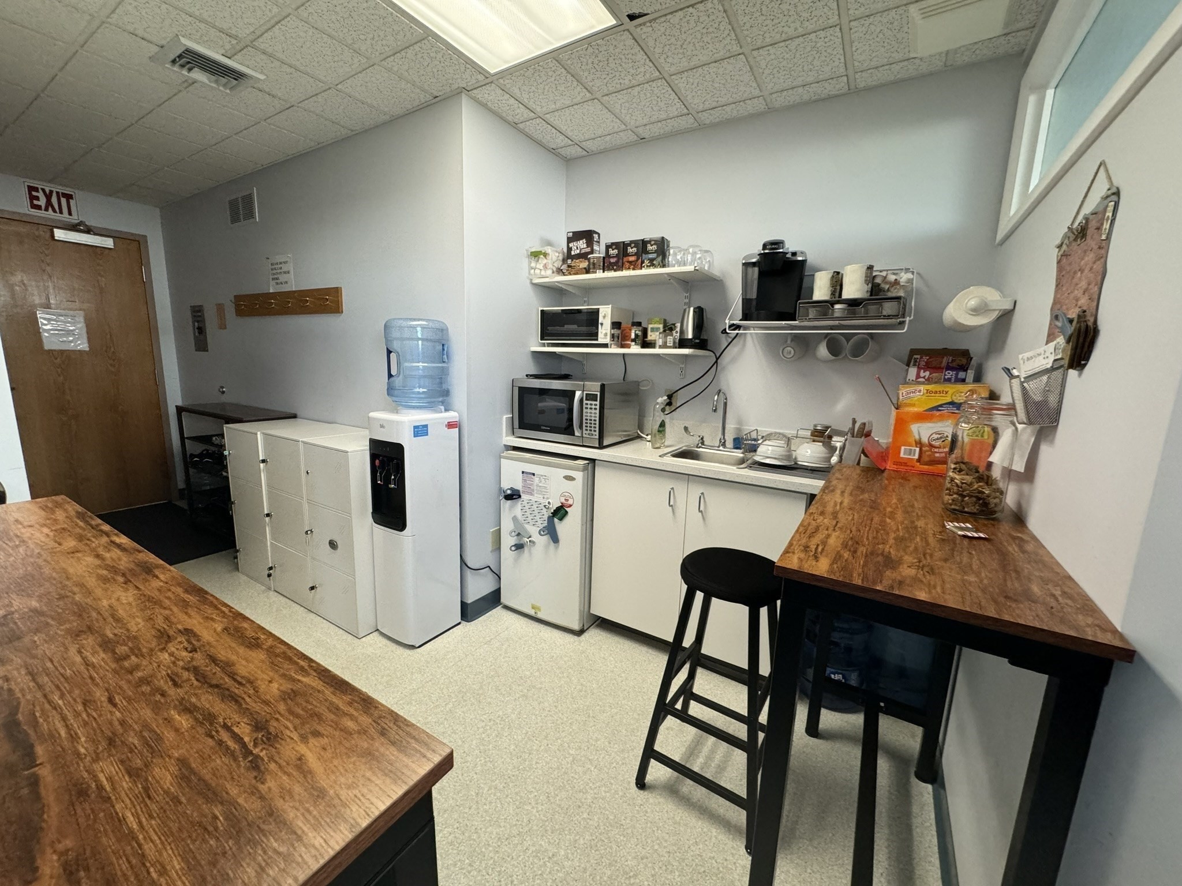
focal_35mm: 14
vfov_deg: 85.7
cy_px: 443
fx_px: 478
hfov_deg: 102.1
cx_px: 591
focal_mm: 2.22
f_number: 2.2
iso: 320
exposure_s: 1/120
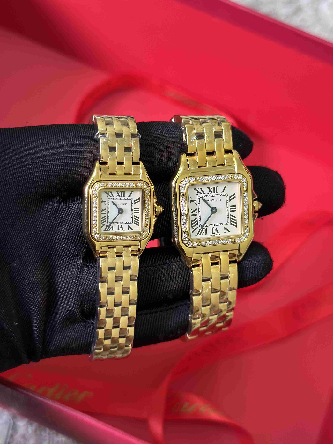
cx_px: 166
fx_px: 616
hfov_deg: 30.3
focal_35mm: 48
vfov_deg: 39.7
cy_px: 222
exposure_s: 1/43
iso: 400
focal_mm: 6.86
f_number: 1.78
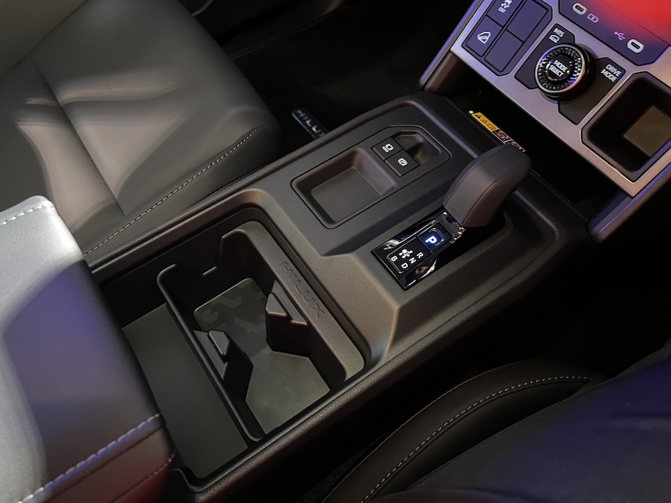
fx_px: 504
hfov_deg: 67.3
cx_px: 336
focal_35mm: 26
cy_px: 252
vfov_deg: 53.1
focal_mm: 5.7
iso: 1600
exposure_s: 1/15
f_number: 1.5
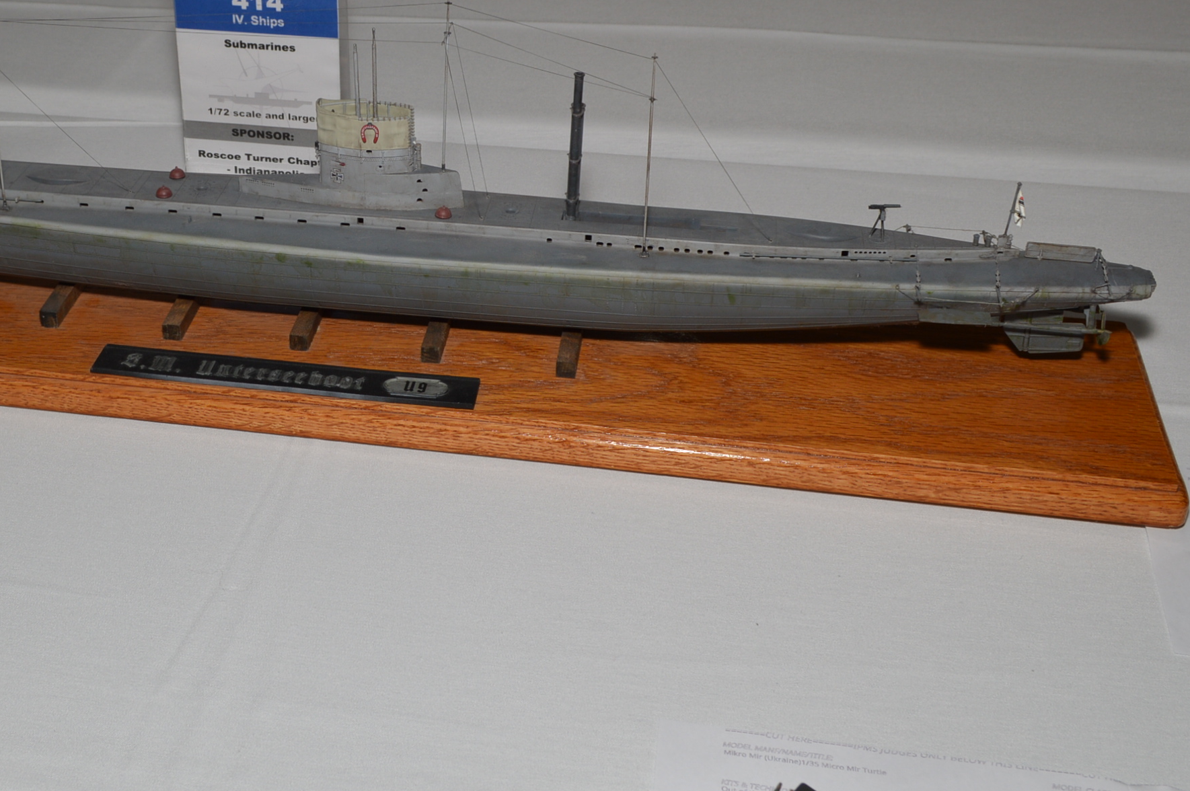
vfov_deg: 26.2
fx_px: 1684
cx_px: 374
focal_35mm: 51
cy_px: 241
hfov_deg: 38.4
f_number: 8
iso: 100
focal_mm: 20
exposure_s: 1/60
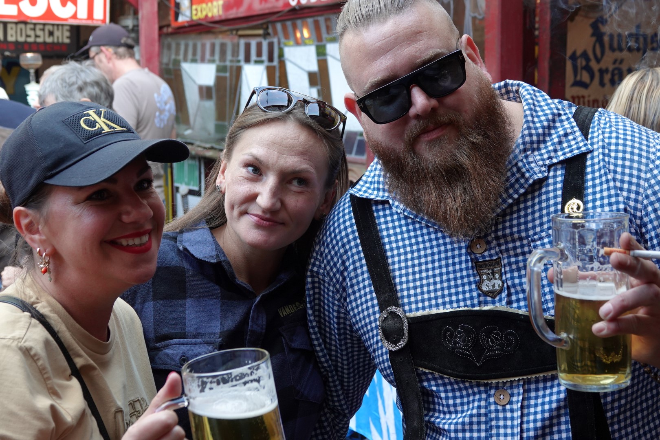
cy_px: 220
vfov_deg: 24.2
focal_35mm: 56
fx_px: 1027
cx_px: 330
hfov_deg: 35.6
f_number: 3.5
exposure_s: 1/60
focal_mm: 20.49
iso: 250
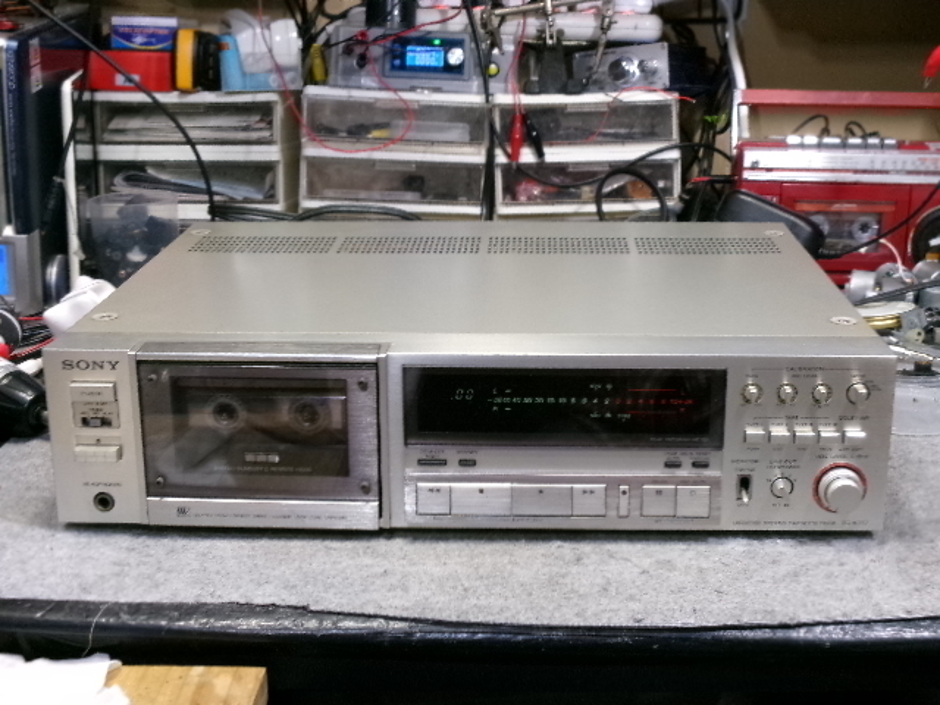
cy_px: 352
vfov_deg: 27.5
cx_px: 470
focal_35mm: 53
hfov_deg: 36.2
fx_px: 1439
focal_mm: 9.5
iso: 400
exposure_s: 1/25
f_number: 4.9
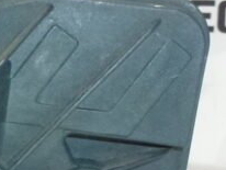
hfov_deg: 13.8
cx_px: -33
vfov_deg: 10.6
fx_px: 909
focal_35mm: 139
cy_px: 183
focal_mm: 5
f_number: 3.5
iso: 400
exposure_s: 1/250
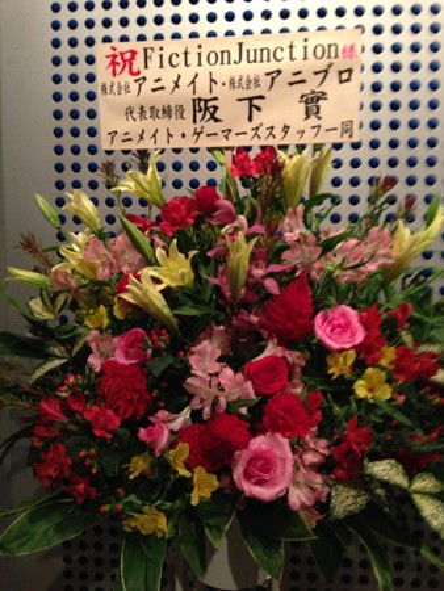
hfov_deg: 43.0
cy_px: 296
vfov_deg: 55.3
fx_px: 564
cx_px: 222
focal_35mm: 33
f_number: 2.4
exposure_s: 1/20
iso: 400
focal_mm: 4.13
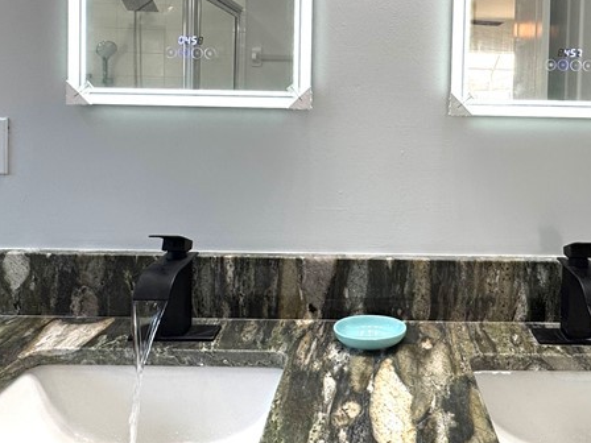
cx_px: 389
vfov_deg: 42.9
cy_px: 117
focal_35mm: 32
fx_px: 546
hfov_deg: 55.7
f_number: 2.2
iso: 64
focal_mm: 2.22
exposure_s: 1/120
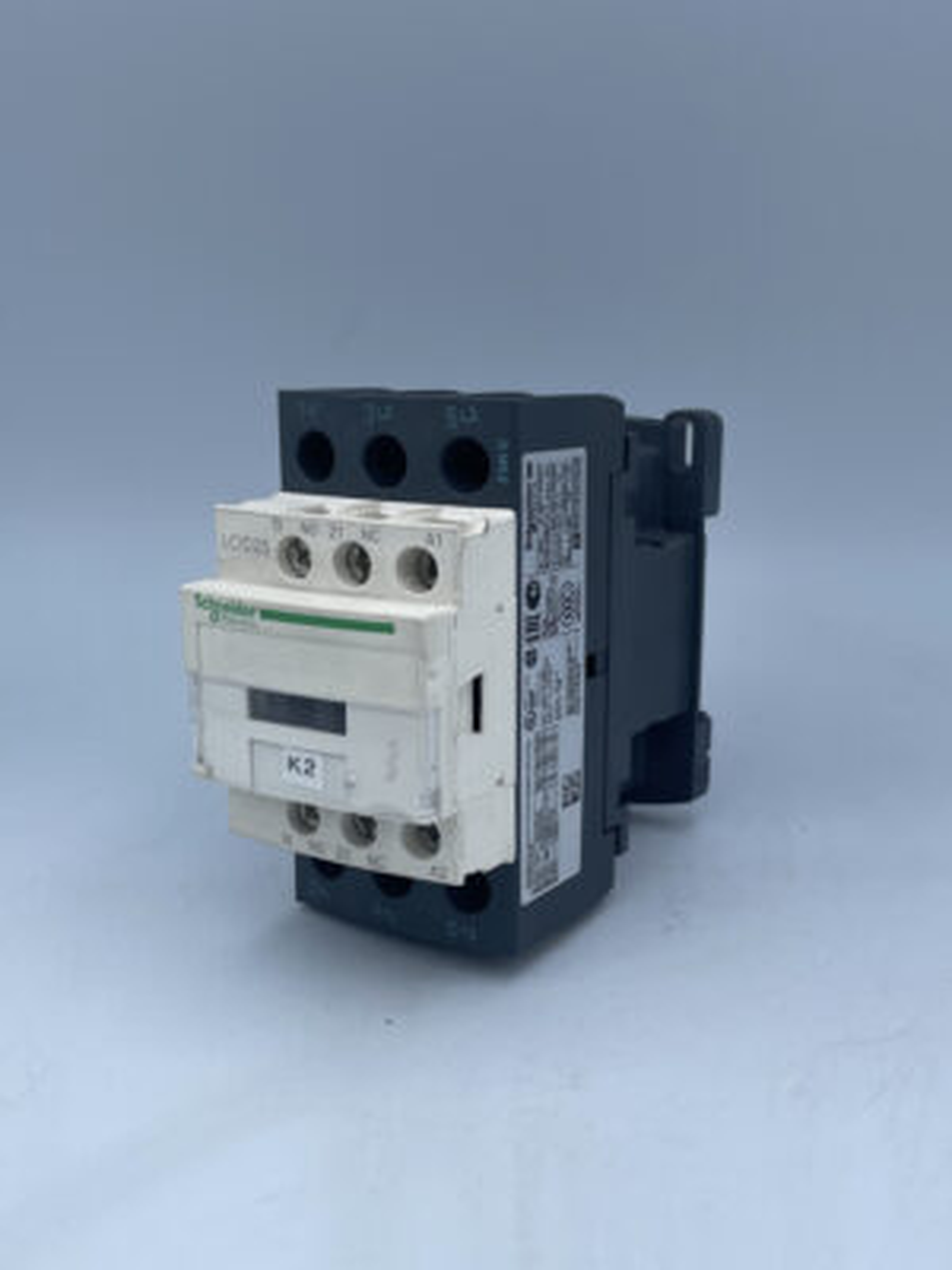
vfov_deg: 67.3
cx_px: 476
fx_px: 953
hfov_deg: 53.1
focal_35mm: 26
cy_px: 635
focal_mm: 4.2
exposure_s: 1/1770
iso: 32
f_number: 1.6
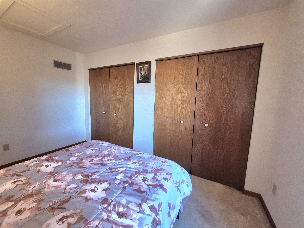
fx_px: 114
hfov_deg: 106.2
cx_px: 152
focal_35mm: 13
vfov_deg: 89.9
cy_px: 114
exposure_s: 1/60.2
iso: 1000
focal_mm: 1.74
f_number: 2.2
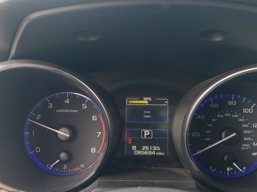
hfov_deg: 45.7
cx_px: 140
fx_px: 304
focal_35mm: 41
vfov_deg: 35.1
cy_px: 105
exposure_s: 1/175
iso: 50
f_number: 1.5
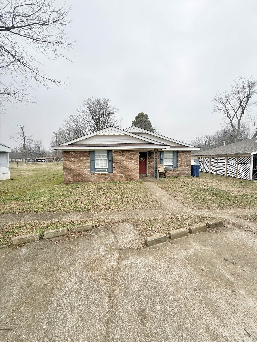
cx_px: 128
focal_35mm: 14
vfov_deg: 102.1
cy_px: 171
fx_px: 139
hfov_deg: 85.7
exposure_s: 1/644
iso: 50
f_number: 2.2
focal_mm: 2.22
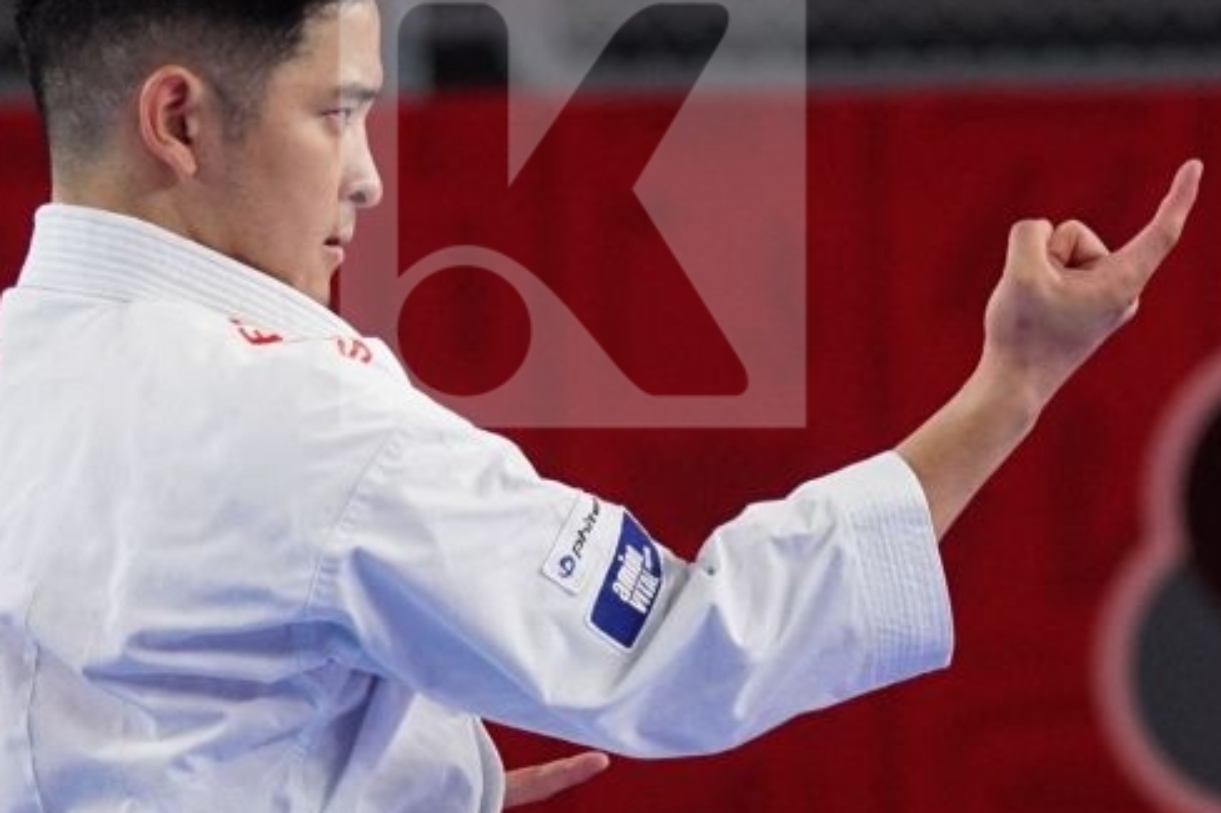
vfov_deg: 2.1
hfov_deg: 3.1
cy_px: 1086
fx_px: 22512
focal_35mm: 664
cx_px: 573
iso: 800
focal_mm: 120
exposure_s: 1/400
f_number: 3.2
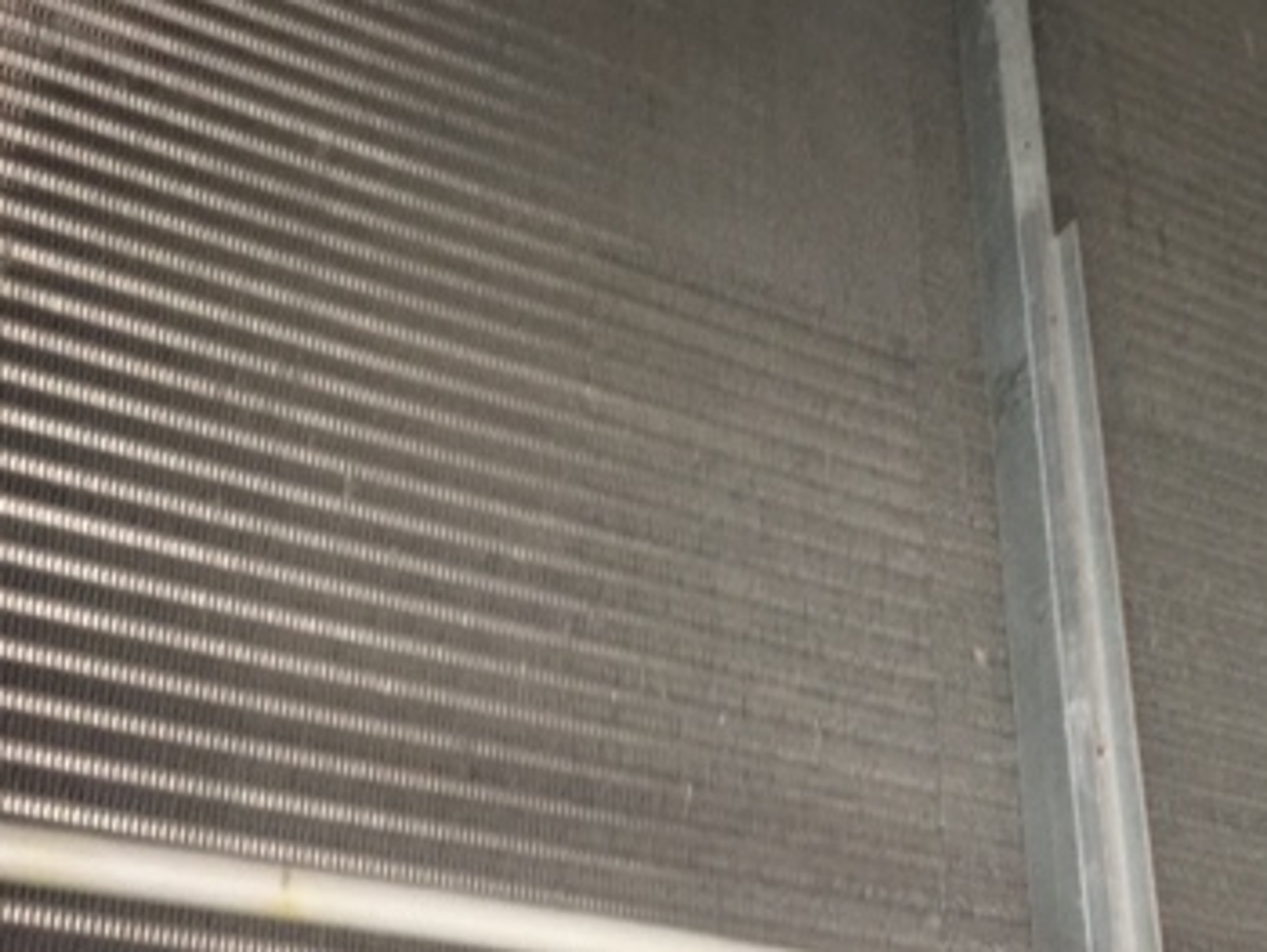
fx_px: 1941
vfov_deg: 27.5
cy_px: 565
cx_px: 1017
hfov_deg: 35.0
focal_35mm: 53
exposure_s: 1/16
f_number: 2.2
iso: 200
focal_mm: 4.15
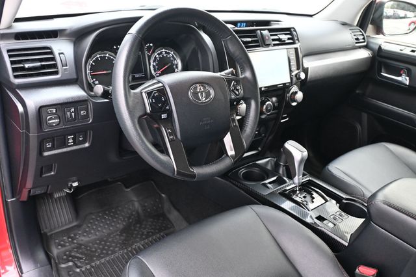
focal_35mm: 32
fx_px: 364
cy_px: 138
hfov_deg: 59.5
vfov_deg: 41.7
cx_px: 208
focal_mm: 21
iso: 1400
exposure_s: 1/125
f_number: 4
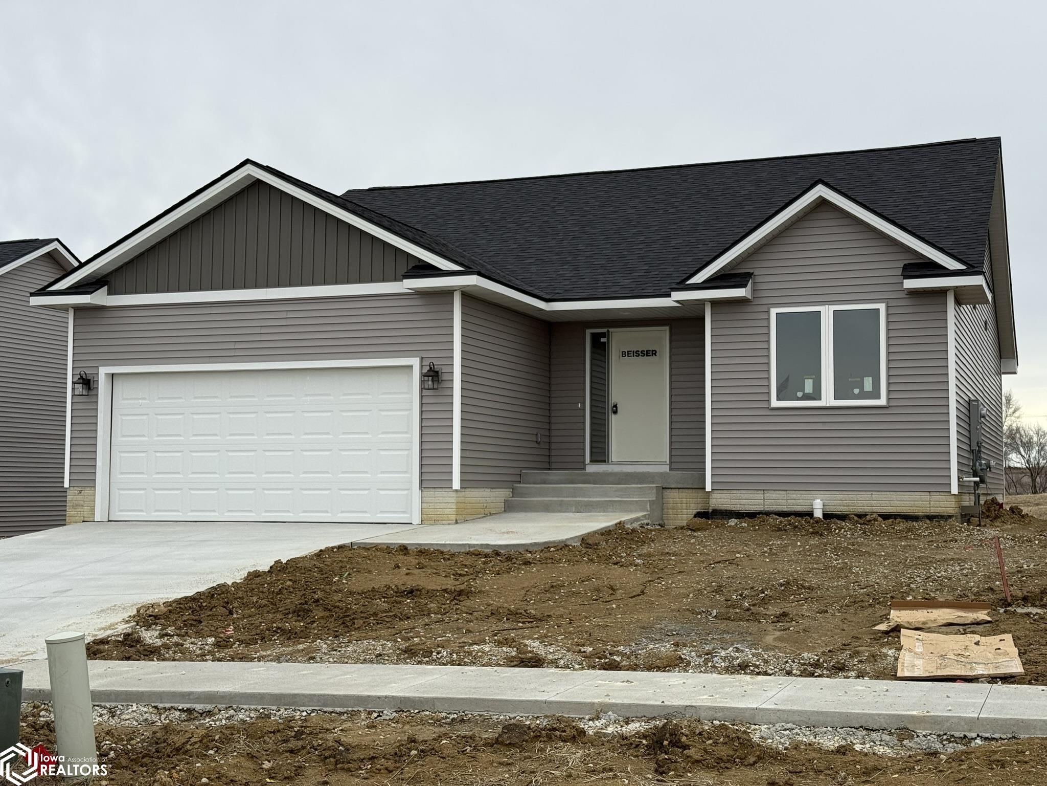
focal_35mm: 48
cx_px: 524
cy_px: 393
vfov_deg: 30.3
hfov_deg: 39.7
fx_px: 1452
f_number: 1.78
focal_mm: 6.76
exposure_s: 1/865
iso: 64
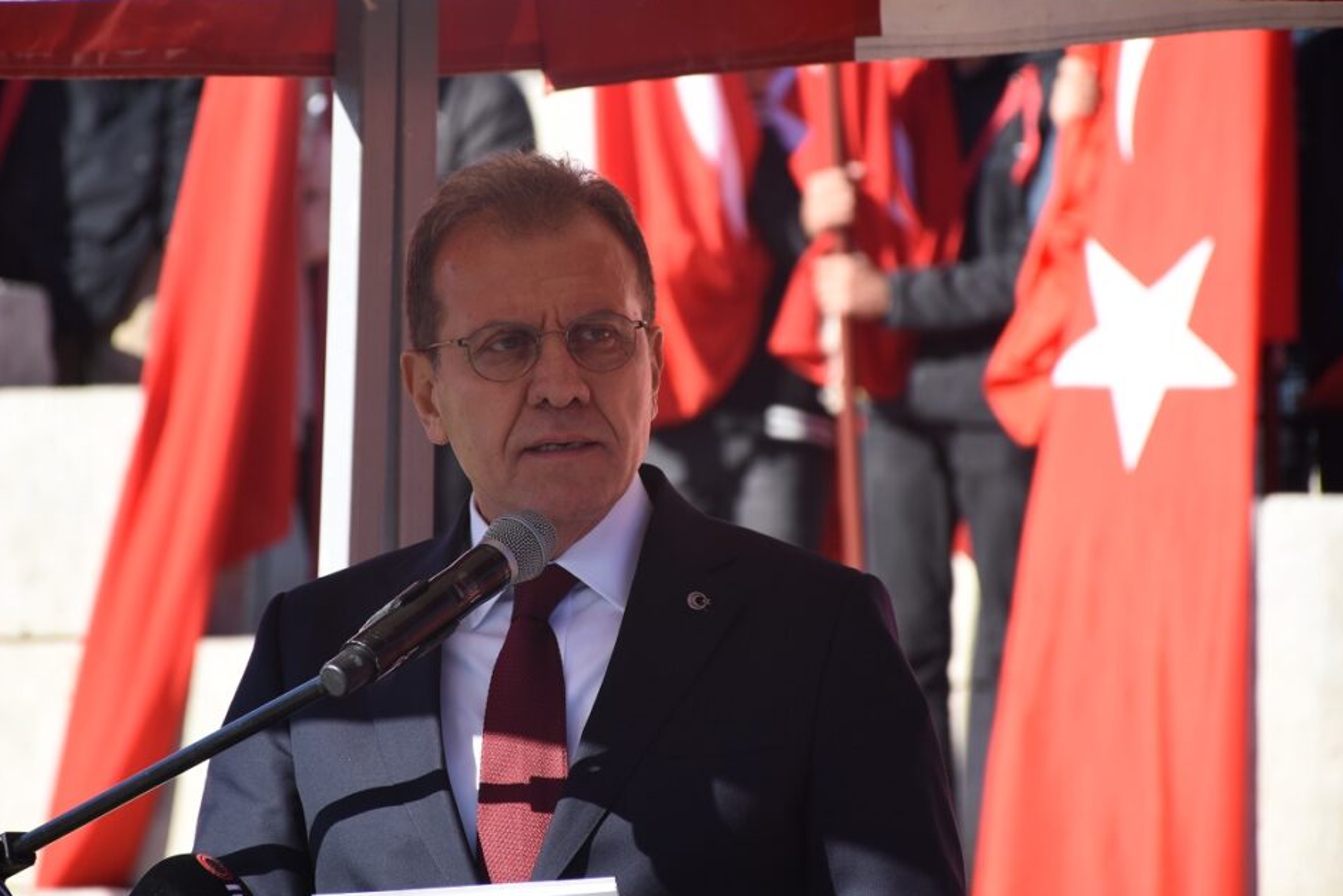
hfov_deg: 9.0
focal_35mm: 228
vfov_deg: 6.0
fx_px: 8506
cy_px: 431
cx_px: 624
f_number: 5.6
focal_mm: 140
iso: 320
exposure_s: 1/640
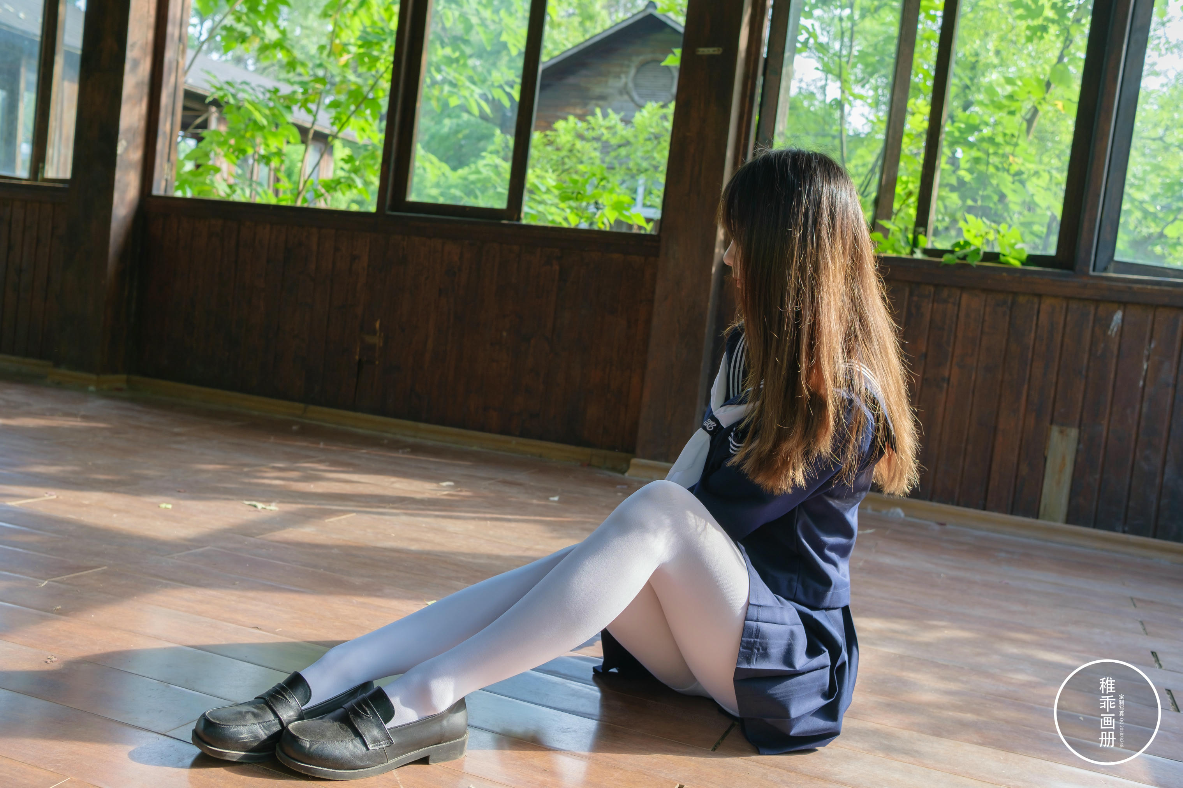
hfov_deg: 54.4
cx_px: 592
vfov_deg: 37.8
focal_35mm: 35
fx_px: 1150
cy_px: 394
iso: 160
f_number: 4
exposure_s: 1/100
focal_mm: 23
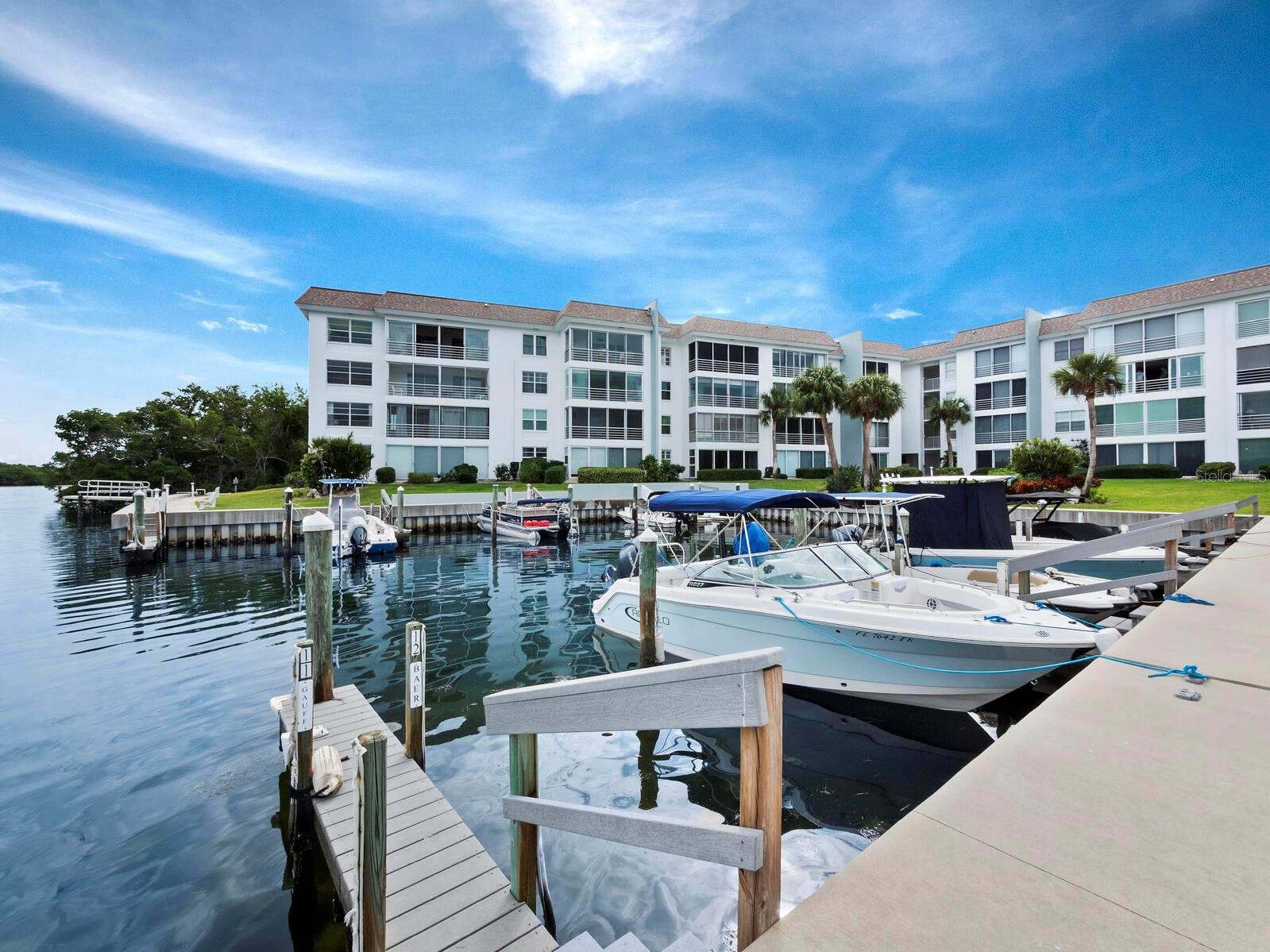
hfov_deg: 102.1
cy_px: 476
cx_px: 635
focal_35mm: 14
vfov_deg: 85.7
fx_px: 514
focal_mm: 7
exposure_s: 1/250
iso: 400
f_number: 11
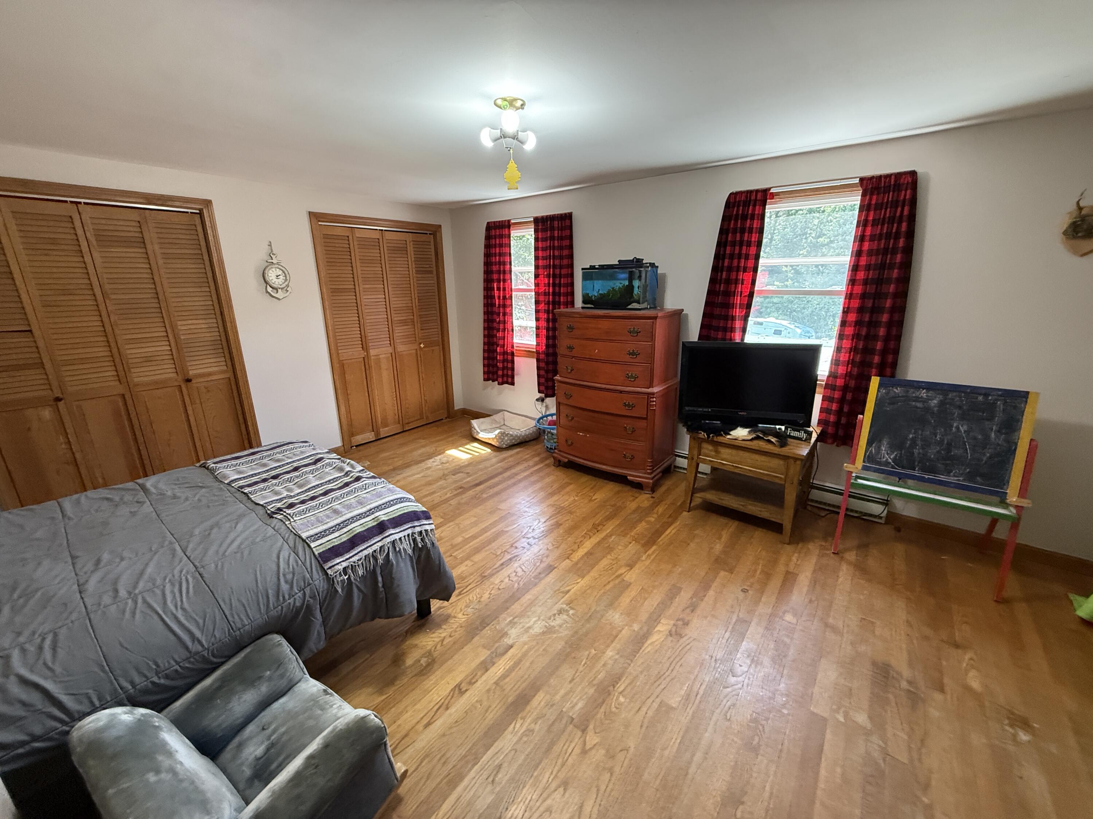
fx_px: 442
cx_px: 546
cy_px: 410
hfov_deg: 102.1
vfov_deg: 85.7
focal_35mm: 14
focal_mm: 2.22
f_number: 2.2
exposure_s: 1/120
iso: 500
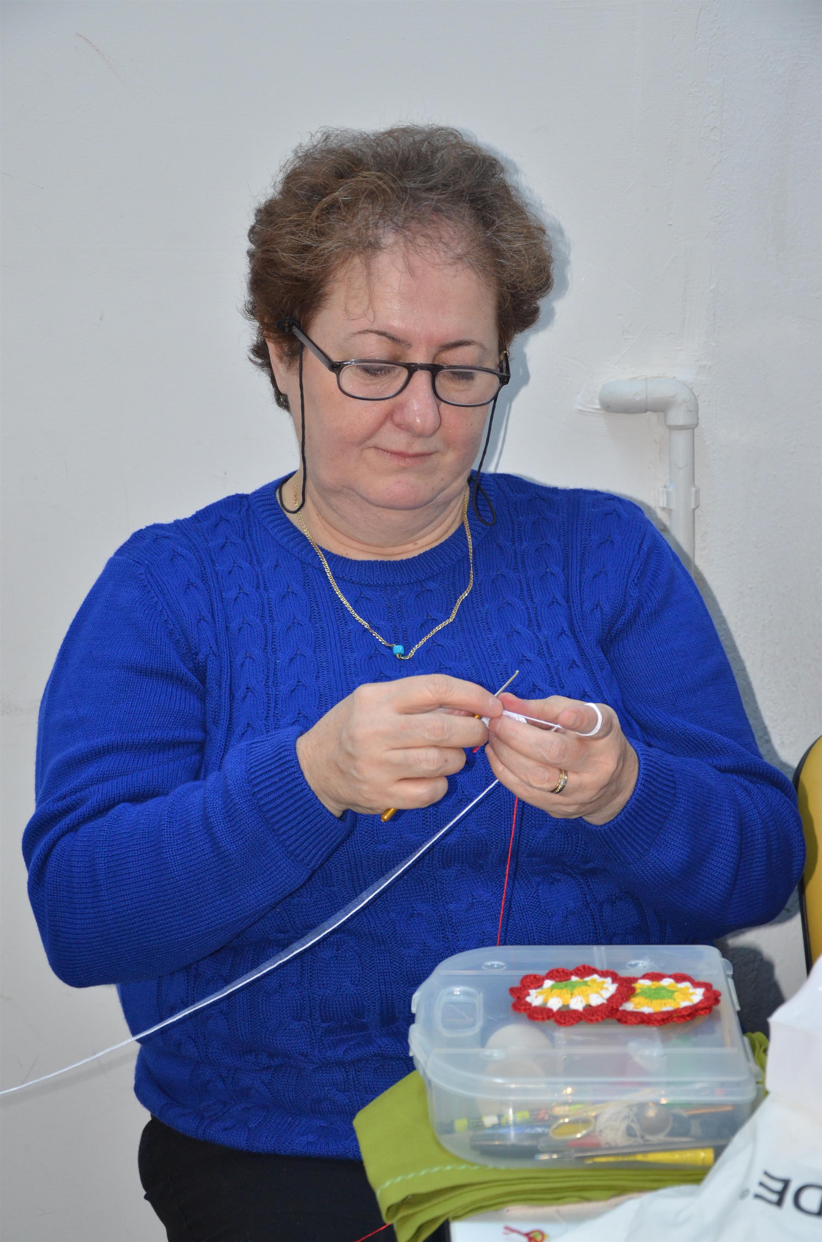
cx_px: 411
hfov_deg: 18.1
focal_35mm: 75
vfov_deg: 27.0
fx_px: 2580
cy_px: 621
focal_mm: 50
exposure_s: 1/60
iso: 800
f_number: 5
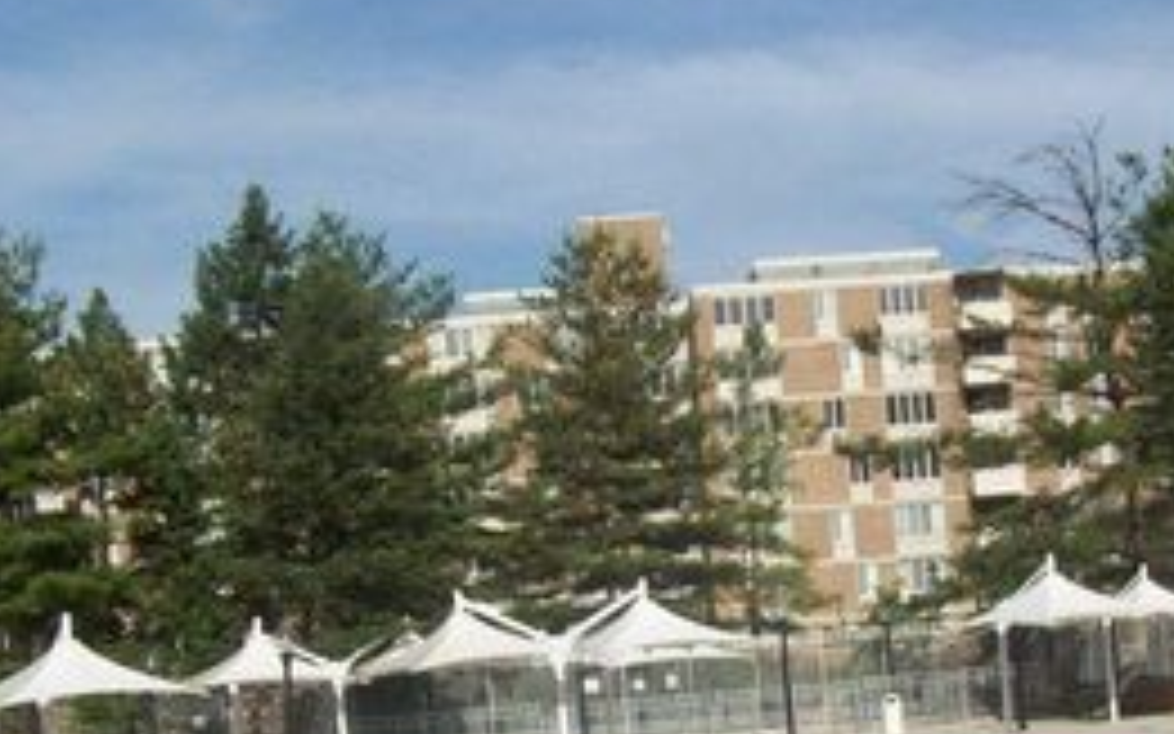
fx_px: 2335
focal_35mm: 73
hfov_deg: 28.1
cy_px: 628
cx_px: 760
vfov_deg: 17.6
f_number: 4.8
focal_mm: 6
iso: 80
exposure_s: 1/945
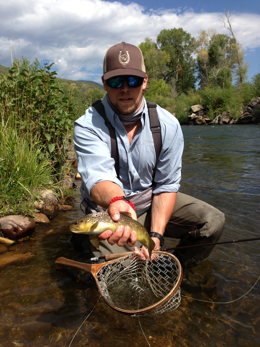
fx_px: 330
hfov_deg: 42.9
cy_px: 174
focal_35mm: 33
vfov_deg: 55.4
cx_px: 130
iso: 64
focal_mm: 4.13
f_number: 2.4
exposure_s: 1/1808
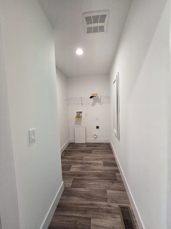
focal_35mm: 13
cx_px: 86
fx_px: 86
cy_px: 114
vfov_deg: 106.2
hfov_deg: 89.9
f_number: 2.2
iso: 200
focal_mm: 2.2
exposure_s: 1/100
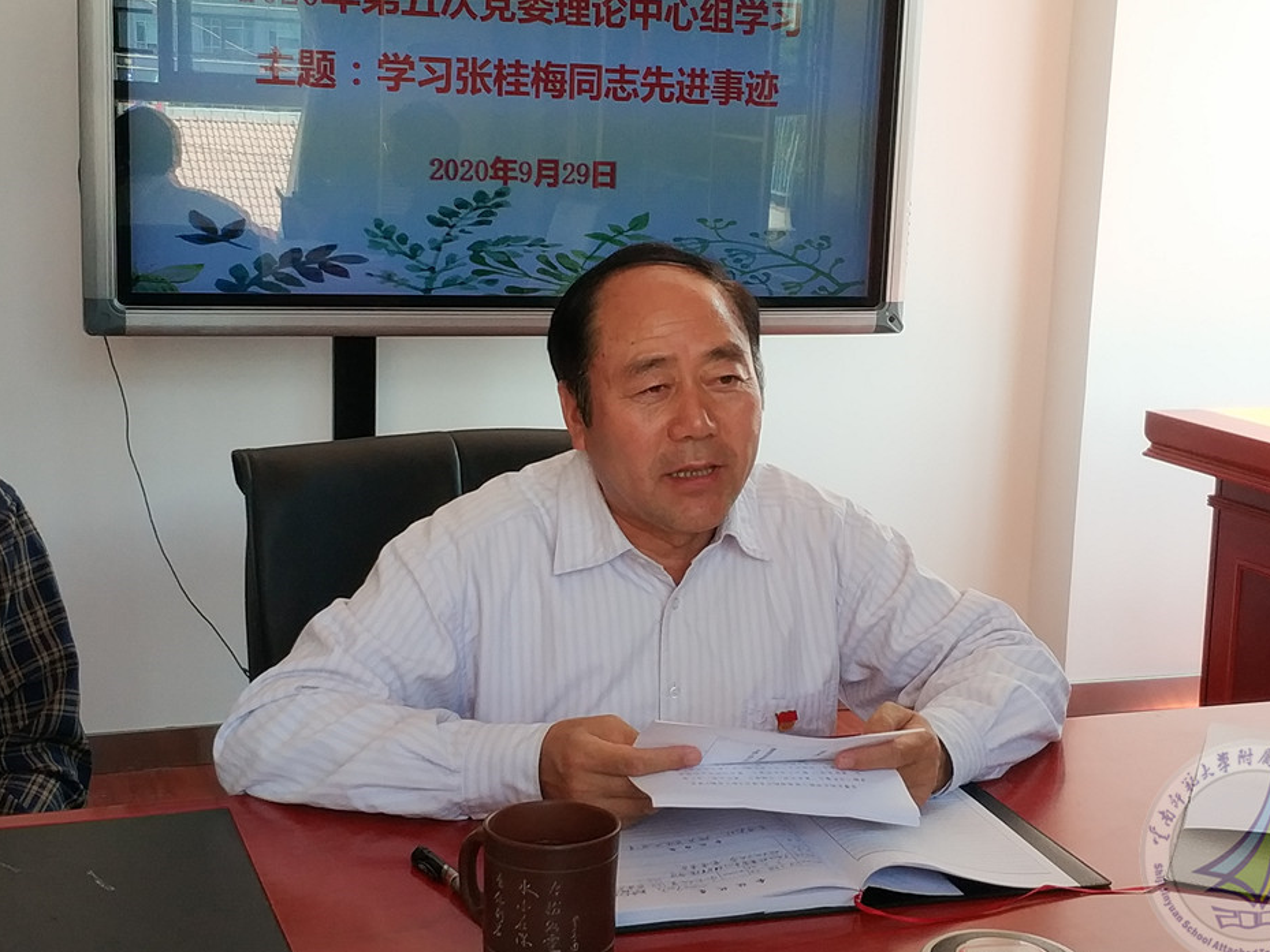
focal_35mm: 35
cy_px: 455
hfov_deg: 52.6
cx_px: 681
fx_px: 1284
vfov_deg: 40.7
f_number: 2
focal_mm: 4.5
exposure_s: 1/117
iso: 165
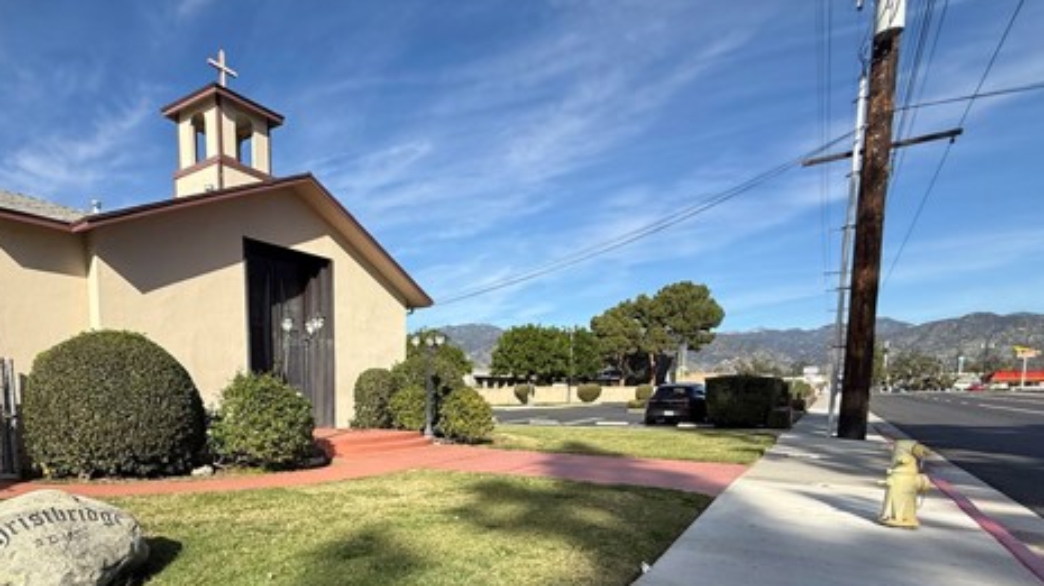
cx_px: 384
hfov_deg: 82.1
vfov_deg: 50.7
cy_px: 458
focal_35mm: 21
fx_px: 581
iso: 50
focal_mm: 2.22
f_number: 2.2
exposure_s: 1/1745
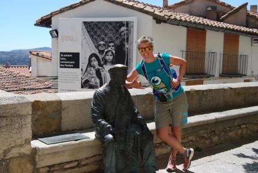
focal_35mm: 46
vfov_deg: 29.0
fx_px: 334
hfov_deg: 42.3
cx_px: 129
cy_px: 86
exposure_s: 1/200
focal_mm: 31
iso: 100
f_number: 7.1
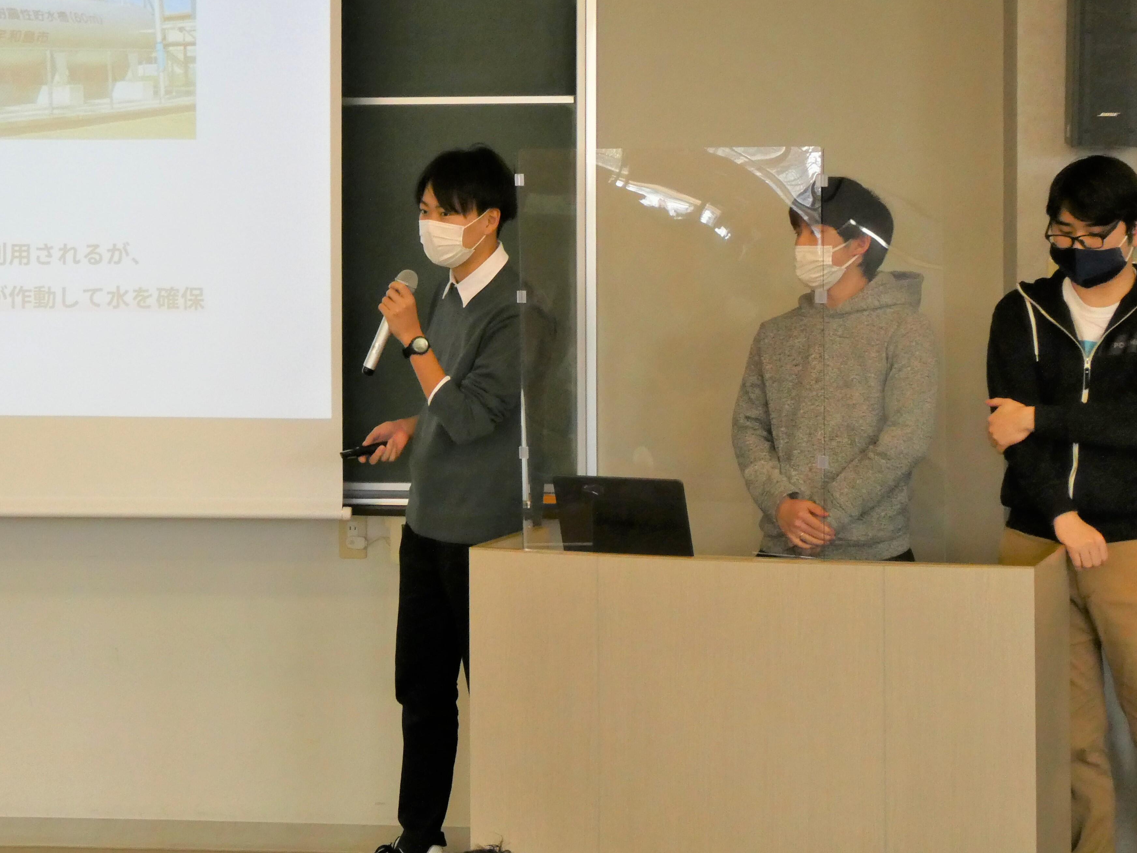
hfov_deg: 18.8
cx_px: 297
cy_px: 292
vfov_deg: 14.2
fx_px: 3416
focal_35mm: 104
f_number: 4.5
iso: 320
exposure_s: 1/80
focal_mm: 12.5
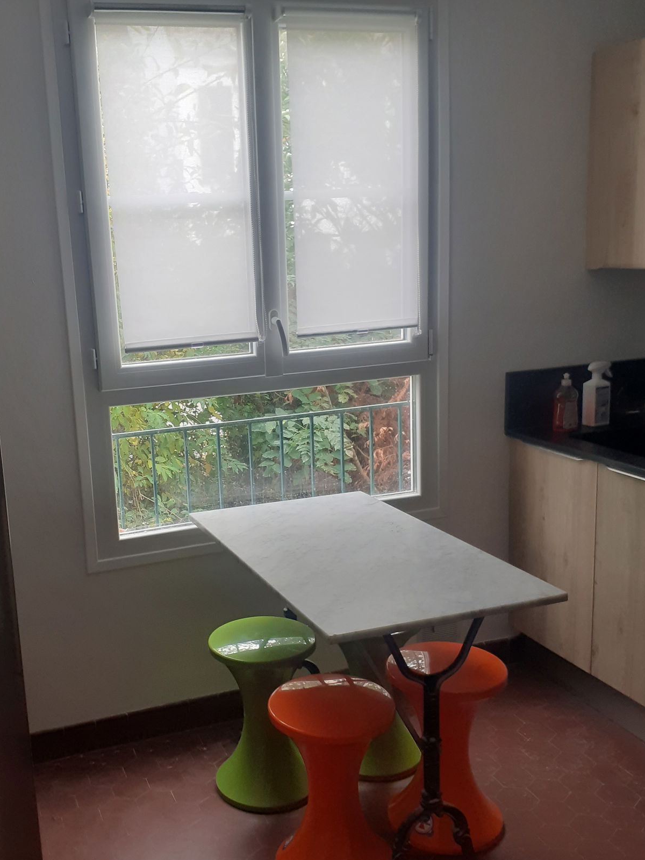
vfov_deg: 51.4
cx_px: 247
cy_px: 435
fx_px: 894
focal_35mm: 36
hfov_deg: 39.4
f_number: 1.9
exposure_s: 1/50
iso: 80
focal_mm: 3.6
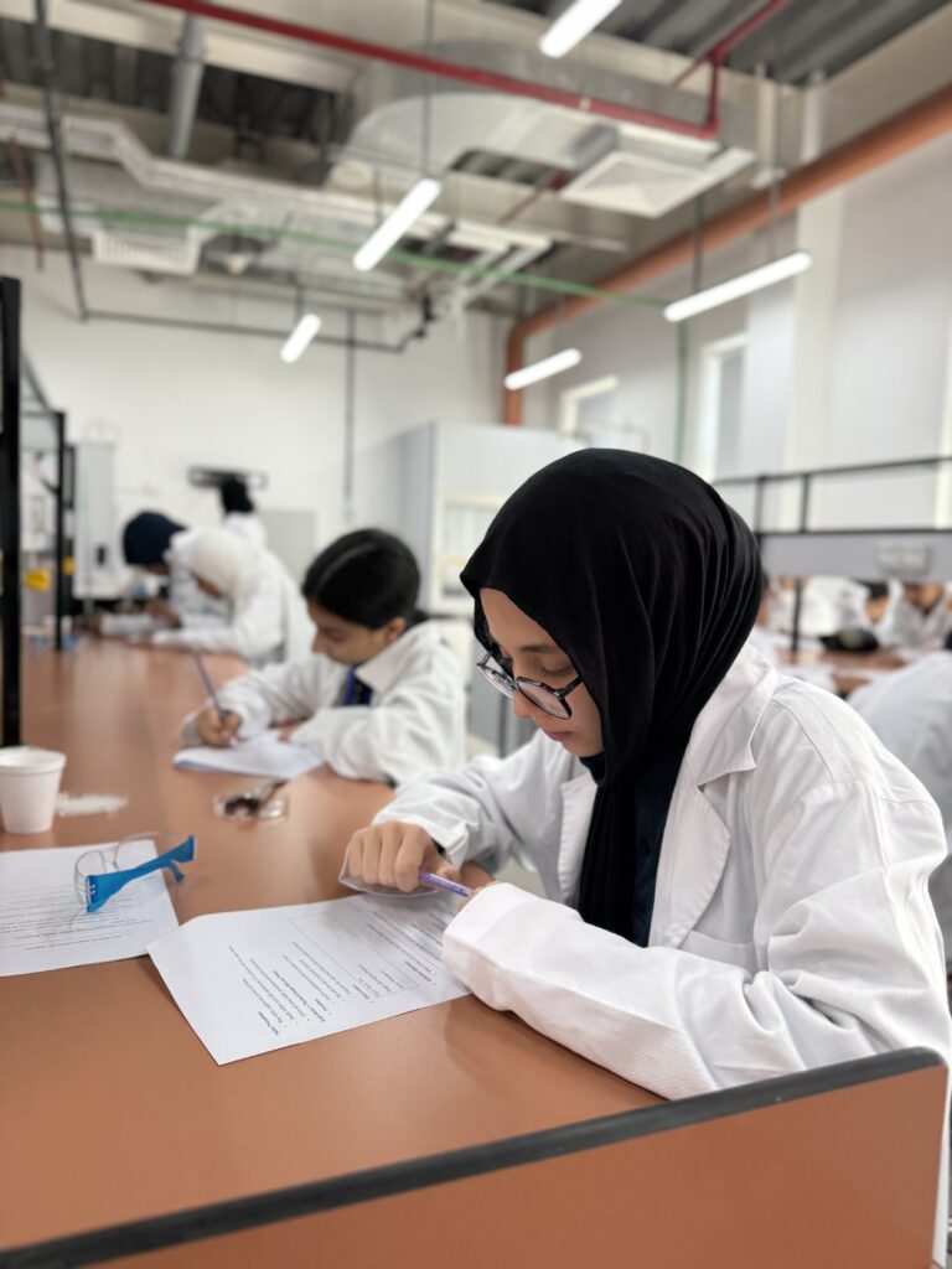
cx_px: 476
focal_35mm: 24
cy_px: 634
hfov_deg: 56.8
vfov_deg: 71.6
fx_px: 880
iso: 160
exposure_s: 1/100
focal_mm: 6.76
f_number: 1.78
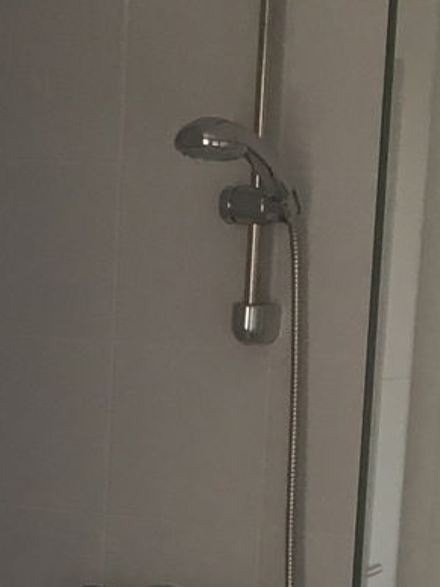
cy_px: 946
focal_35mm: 160
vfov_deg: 11.7
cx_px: 297
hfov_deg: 9.3
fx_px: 2713
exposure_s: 1/33
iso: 32
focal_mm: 4.15
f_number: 2.2
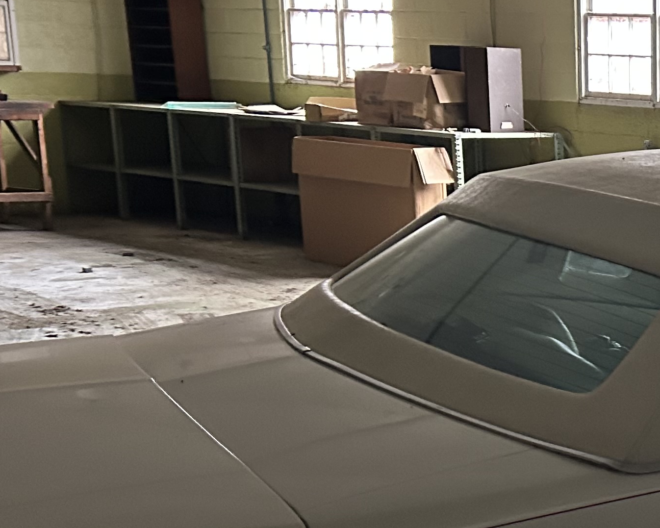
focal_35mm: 76
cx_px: 922
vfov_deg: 20.0
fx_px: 1485
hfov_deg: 21.8
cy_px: 420
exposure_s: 1/40
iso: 640
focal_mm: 5.7
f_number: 1.5
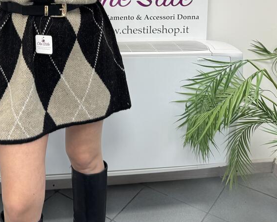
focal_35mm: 50
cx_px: 59
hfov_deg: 36.2
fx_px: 410
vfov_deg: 28.5
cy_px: 3
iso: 160
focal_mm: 6.76
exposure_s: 1/100
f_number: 1.78
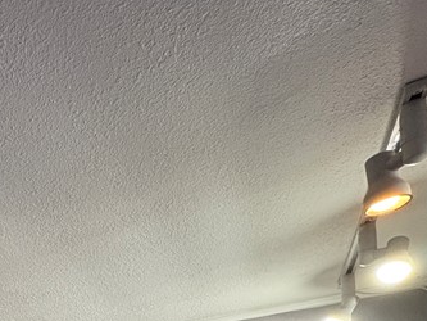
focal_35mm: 43
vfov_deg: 25.4
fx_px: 531
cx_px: -97
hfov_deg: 34.3
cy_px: 480
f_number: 2.2
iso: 320
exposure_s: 1/60
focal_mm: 2.22
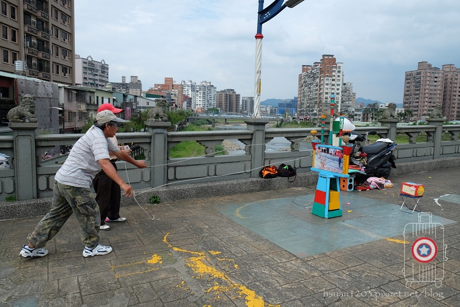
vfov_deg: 47.9
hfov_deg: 67.4
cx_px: 230
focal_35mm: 27
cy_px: 154
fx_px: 345
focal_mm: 18
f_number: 7.1
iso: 200
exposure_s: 1/350
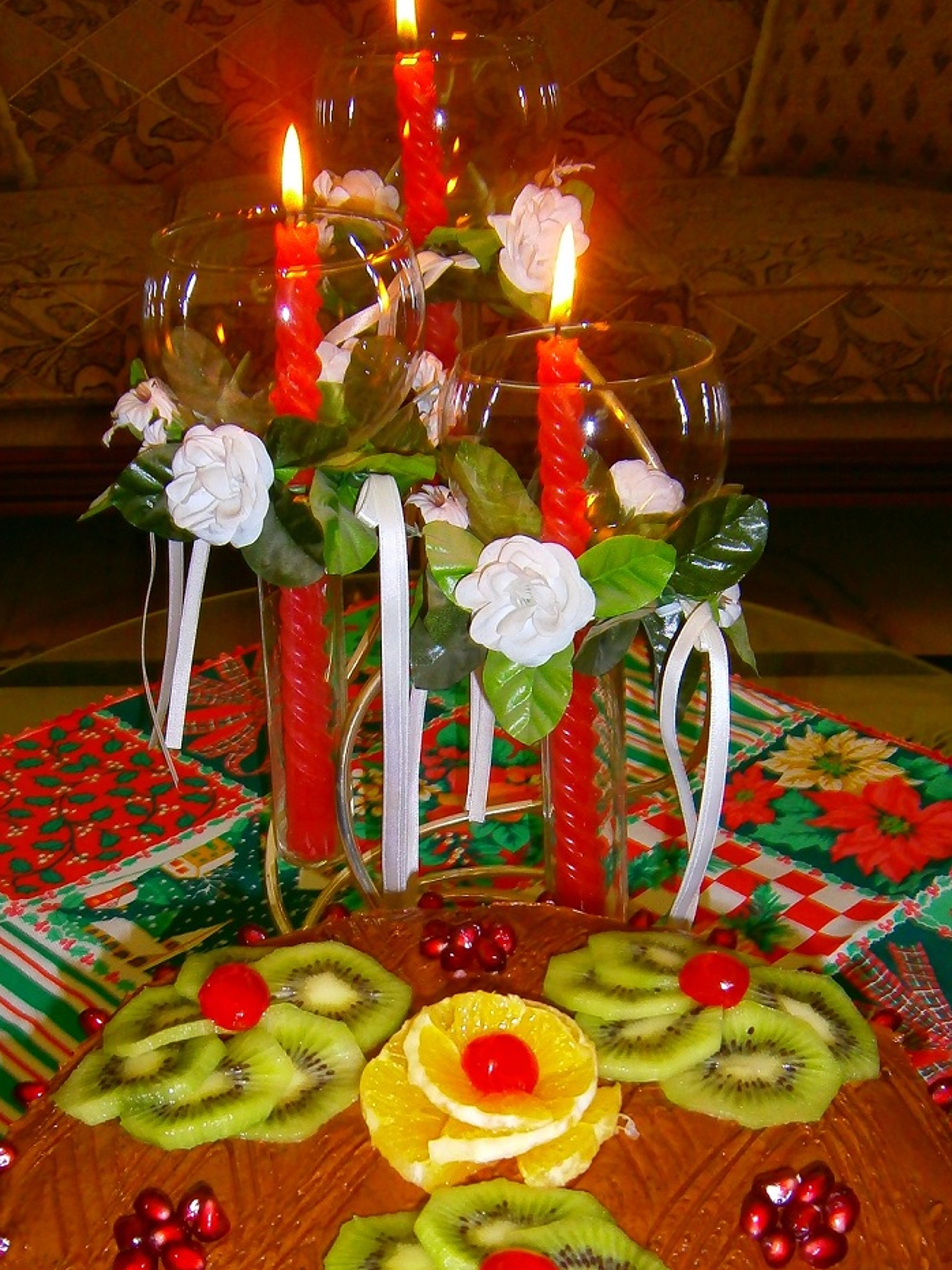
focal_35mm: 50
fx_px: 1834
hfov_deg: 29.1
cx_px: 411
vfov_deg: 37.5
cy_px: 901
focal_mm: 5.5
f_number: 2.9
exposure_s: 1/30
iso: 125
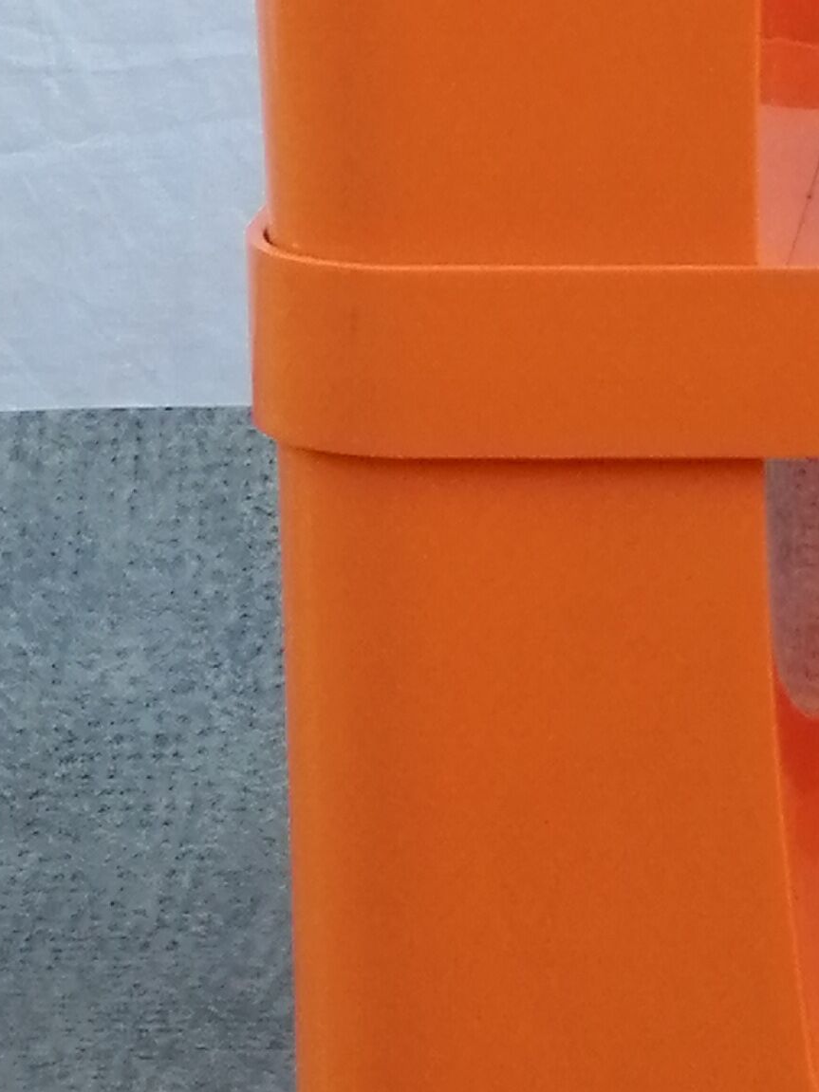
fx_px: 5017
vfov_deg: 12.4
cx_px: 1093
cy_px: 410
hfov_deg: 9.2
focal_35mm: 159
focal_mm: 3.46
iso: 50
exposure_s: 1/144
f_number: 1.8
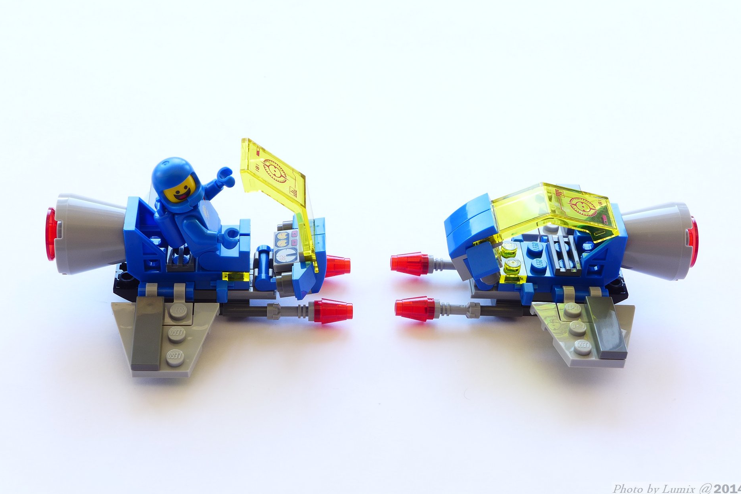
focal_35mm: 71
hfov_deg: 28.4
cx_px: 372
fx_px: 1462
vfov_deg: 19.2
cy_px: 246
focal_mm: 13.7
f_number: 4.5
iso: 80
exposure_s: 1/15
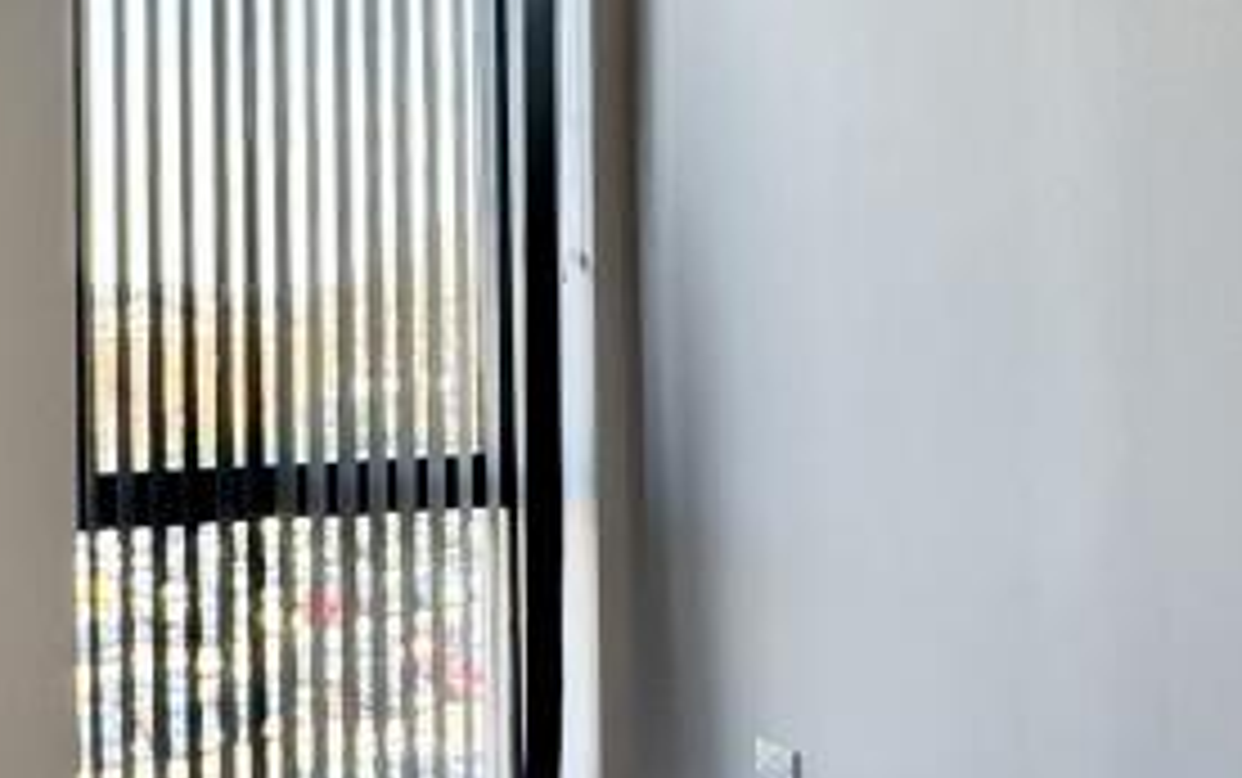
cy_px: 283
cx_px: 504
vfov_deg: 23.5
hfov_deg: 36.7
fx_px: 1863
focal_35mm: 55
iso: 100
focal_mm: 2.22
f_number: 2.2
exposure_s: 1/100
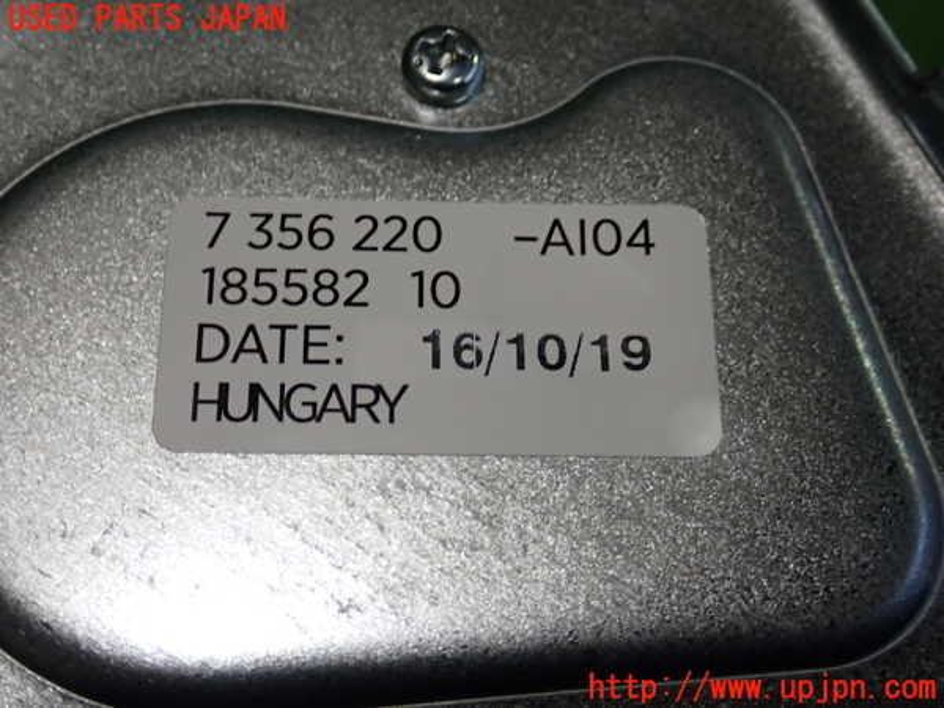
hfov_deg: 38.2
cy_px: 354
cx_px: 472
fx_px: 1364
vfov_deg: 29.1
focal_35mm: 50
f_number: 3.2
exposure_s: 1/50
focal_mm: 9.01
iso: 320
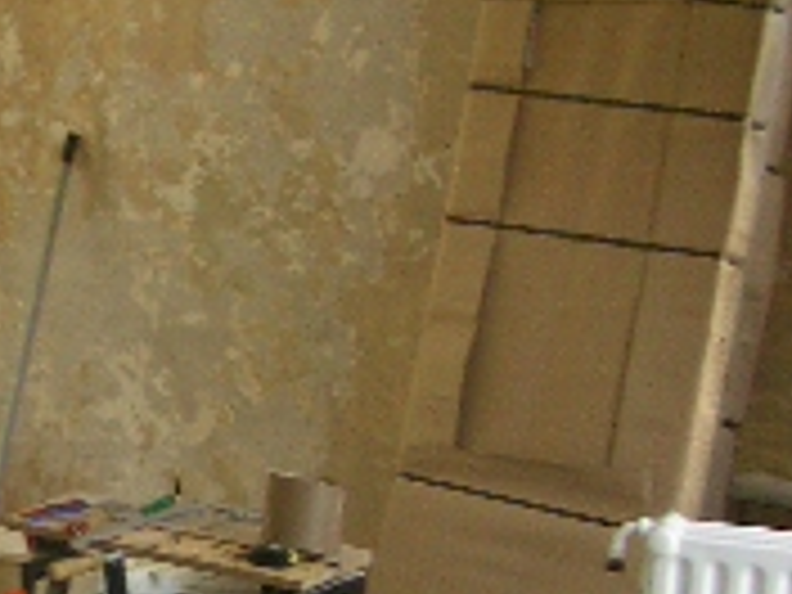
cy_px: 346
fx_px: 2906
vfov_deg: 11.7
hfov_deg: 14.6
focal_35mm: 127
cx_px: -342
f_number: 2.6
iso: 100
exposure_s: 1/25
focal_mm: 5.8
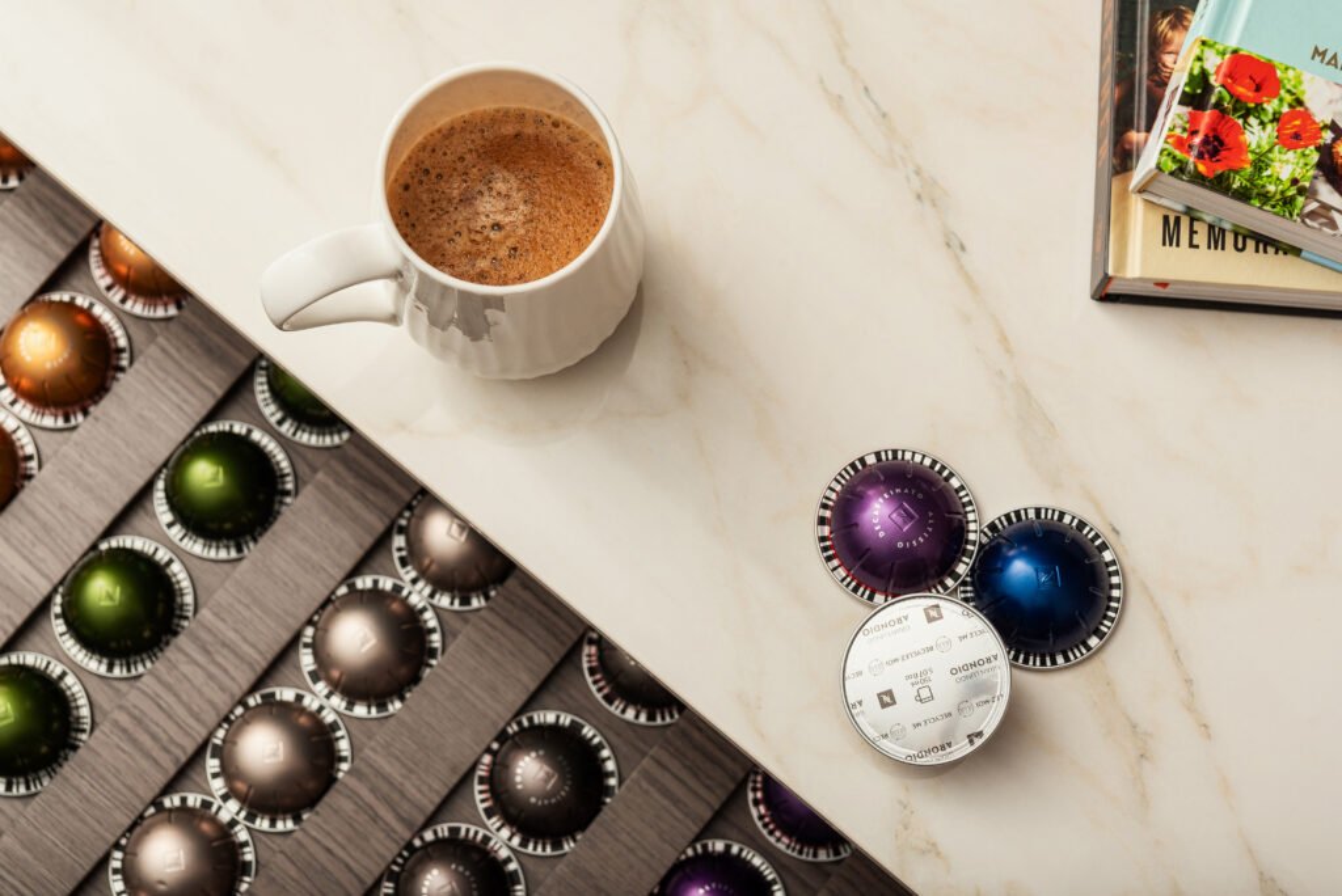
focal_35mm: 70
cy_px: 448
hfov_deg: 28.8
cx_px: 671
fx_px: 2611
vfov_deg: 19.5
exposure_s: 1/200
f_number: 8
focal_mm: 70
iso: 320
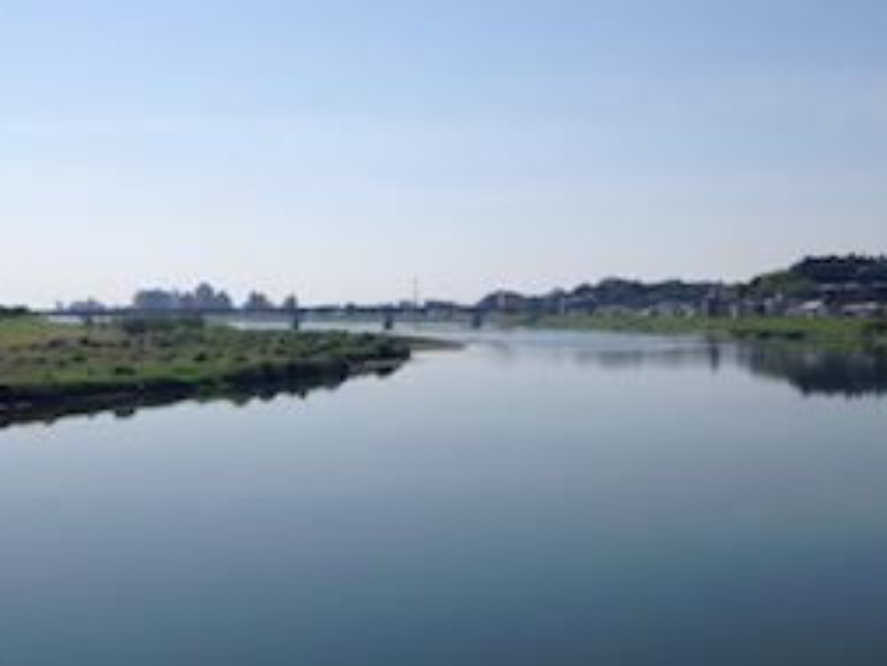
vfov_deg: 30.9
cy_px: 382
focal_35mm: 47
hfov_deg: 40.4
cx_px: 494
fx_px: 1205
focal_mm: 4.12
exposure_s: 1/3623
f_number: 2.4
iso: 50
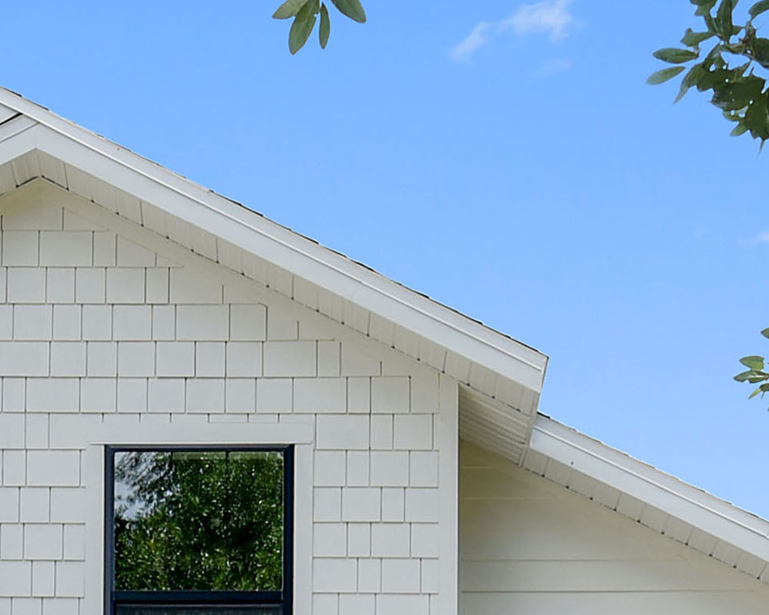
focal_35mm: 91
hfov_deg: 20.9
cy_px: 1233
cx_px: 202
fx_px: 2071
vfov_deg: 14.2
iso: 200
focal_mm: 16
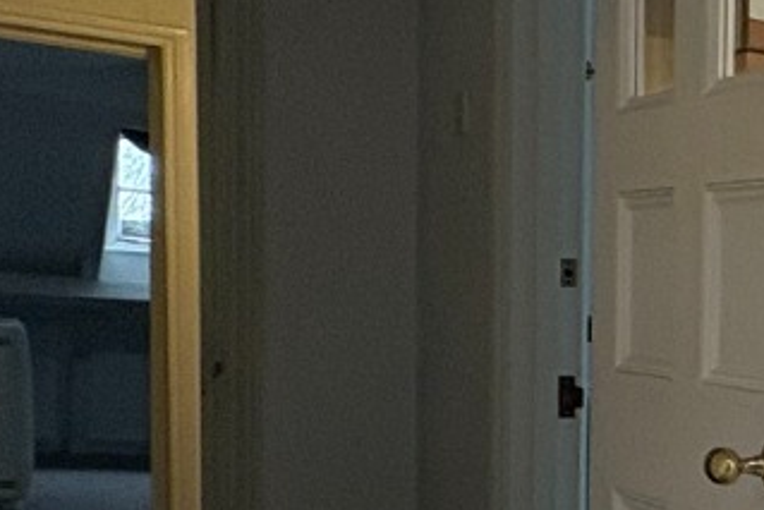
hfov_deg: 17.2
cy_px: 498
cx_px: 1631
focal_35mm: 73
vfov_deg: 18.3
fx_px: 1550
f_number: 2.2
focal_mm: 2.22
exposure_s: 1/100
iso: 80
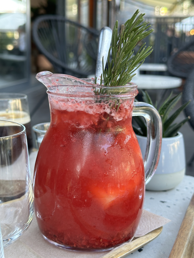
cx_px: 97
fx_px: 359
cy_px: 129
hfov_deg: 30.3
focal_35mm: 48
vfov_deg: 39.7
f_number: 1.78
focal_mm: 6.86
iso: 80
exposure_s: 1/96
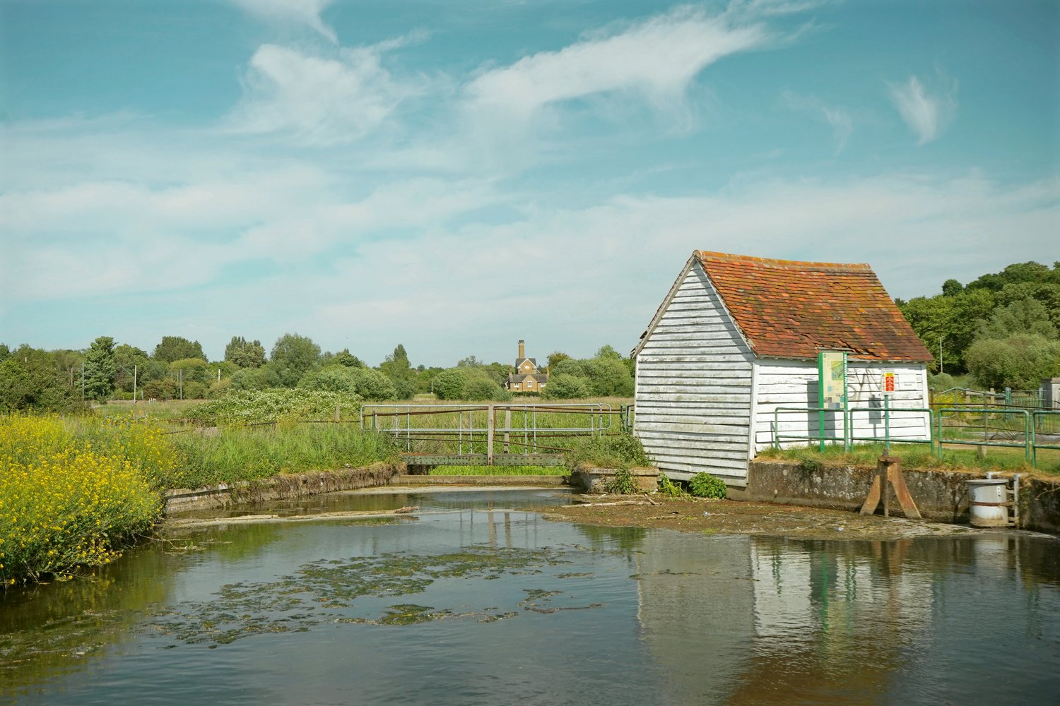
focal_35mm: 45
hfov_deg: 43.6
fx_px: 1325
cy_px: 353
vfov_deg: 29.9
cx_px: 530
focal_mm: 45
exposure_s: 1/160
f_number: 9
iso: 100
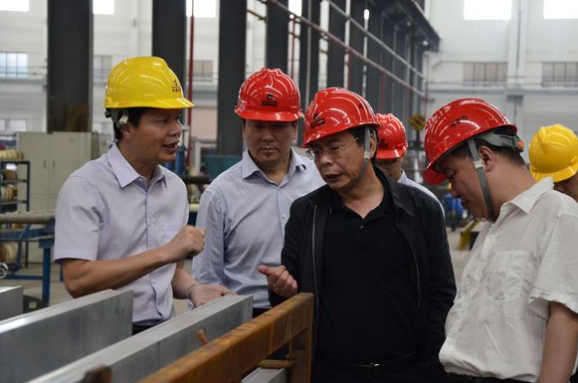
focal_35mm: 96
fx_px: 1538
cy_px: 188
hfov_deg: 21.3
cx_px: 291
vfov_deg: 14.2
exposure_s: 1/80
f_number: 5.3
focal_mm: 62
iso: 3200
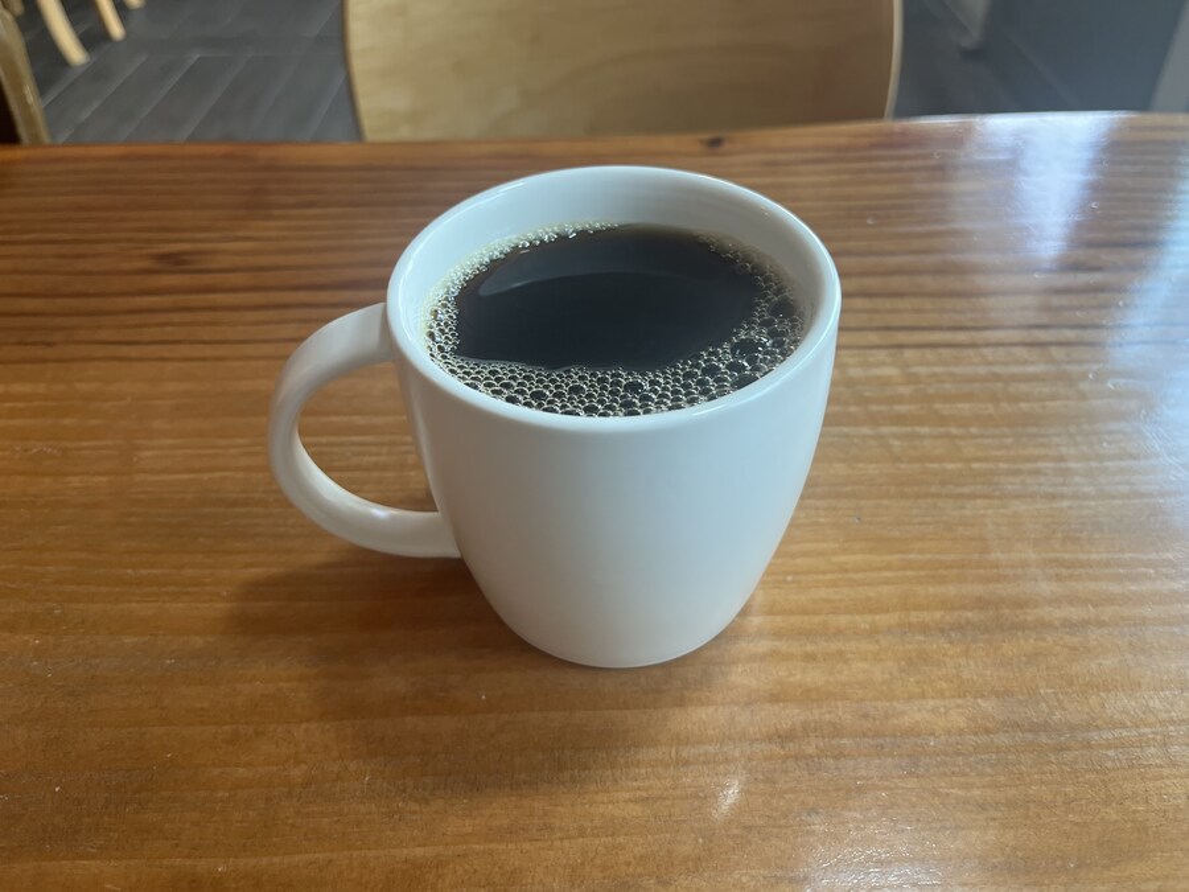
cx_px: 594
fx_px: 893
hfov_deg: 67.3
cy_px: 446
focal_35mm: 26
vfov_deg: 53.1
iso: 125
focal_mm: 5.1
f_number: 1.6
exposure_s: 1/120
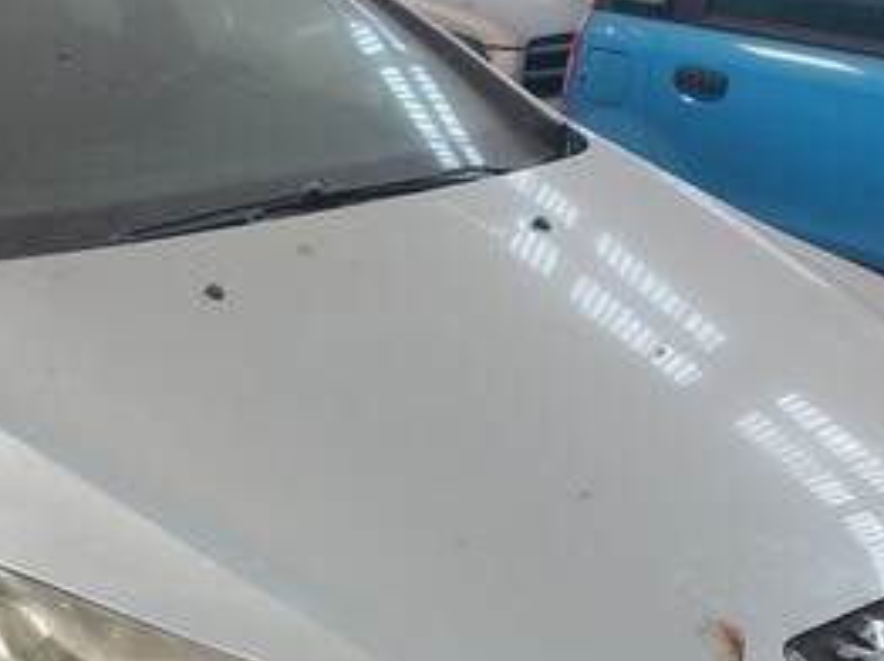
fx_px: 1403
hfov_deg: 33.7
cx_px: 148
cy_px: 533
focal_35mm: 55
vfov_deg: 26.0
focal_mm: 5.23
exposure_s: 1/50
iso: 160
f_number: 1.8
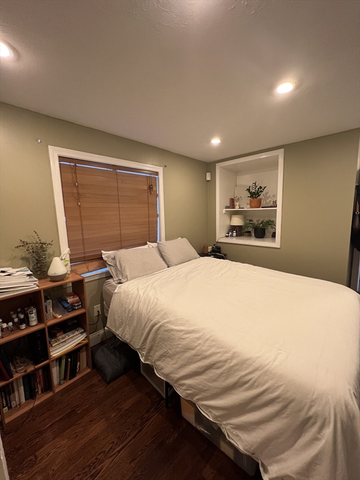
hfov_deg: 89.9
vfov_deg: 106.2
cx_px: 180
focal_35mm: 13
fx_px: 180
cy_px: 240
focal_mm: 1.57
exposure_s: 1/60
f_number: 1.8
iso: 160
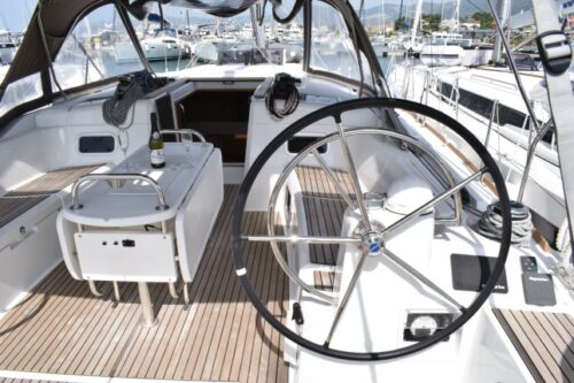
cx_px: 287
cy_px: 192
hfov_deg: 67.4
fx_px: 430
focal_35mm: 27
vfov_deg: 47.9
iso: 200
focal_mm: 18
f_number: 22
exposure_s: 1/80
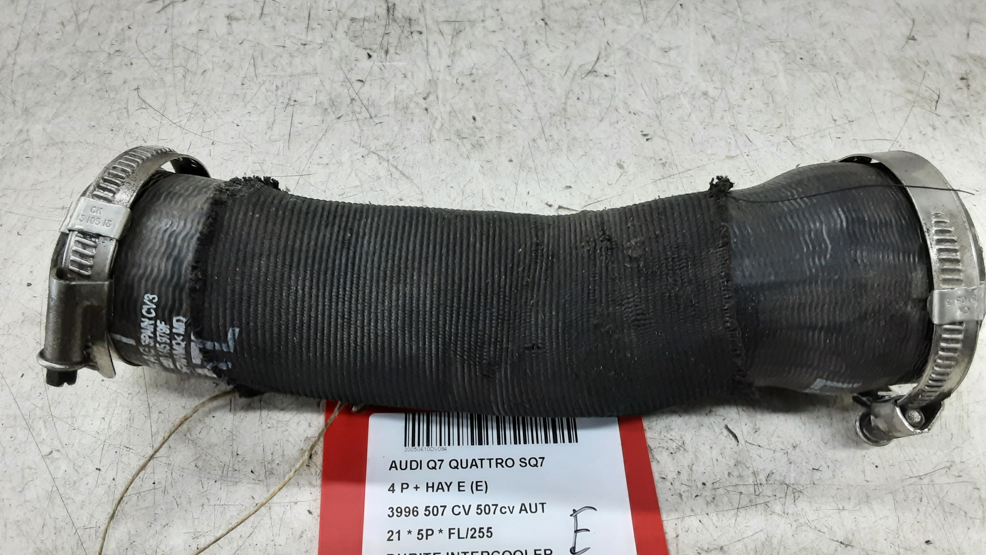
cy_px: 289
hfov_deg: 64.3
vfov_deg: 38.9
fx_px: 784
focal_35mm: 30
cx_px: 490
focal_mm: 2.91
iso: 125
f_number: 1.9
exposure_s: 1/50
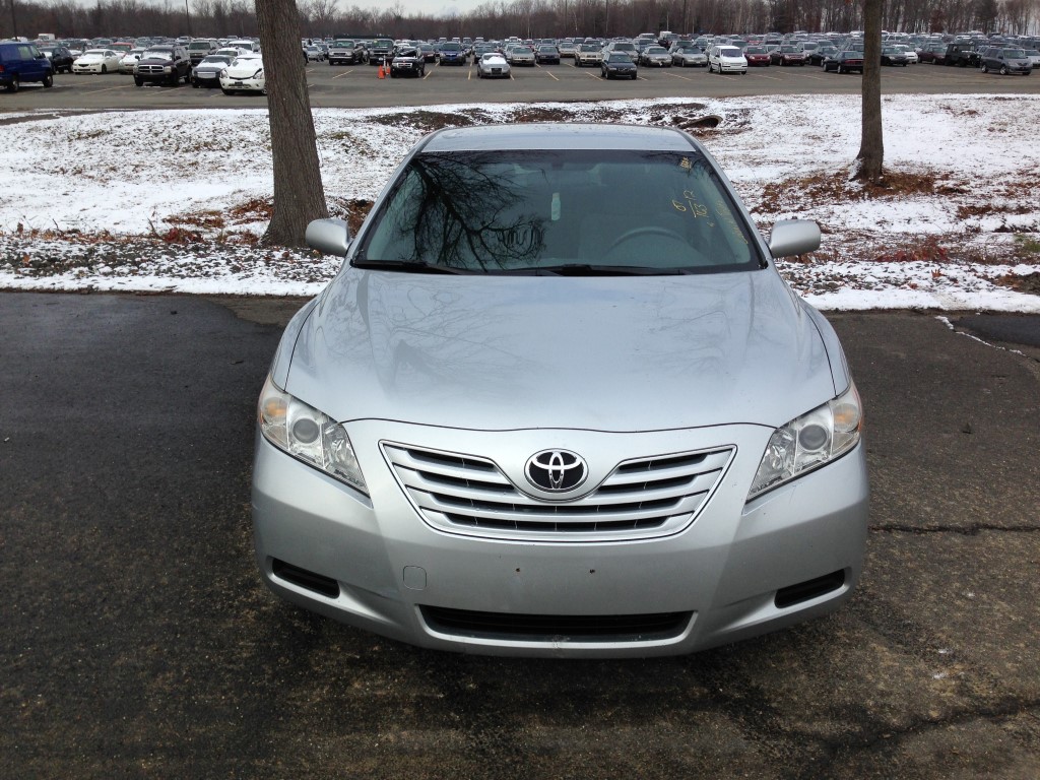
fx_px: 991
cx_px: 520
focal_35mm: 33
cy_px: 390
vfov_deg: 42.9
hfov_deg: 55.4
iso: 50
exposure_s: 1/704
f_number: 2.4
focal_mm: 4.12
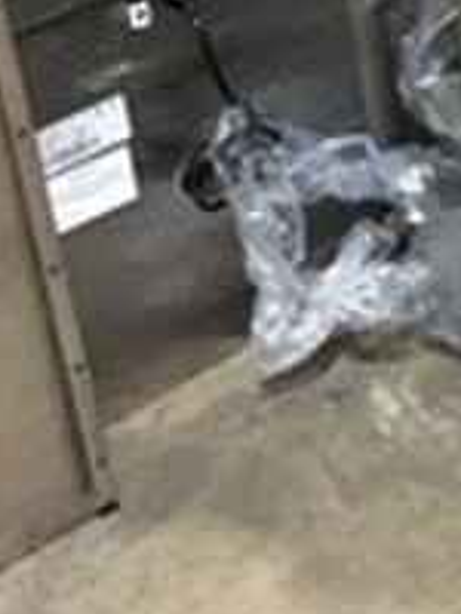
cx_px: 861
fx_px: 2095
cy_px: -137
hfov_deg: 11.5
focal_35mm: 118
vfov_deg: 16.0
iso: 100
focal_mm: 4.15
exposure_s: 1/4
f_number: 2.2
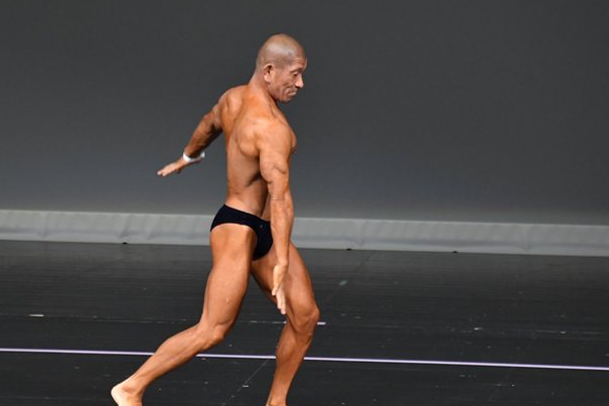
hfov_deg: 4.3
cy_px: 205
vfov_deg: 2.9
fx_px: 8117
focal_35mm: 480
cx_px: 238
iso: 4000
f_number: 5.6
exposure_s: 1/400
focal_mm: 250
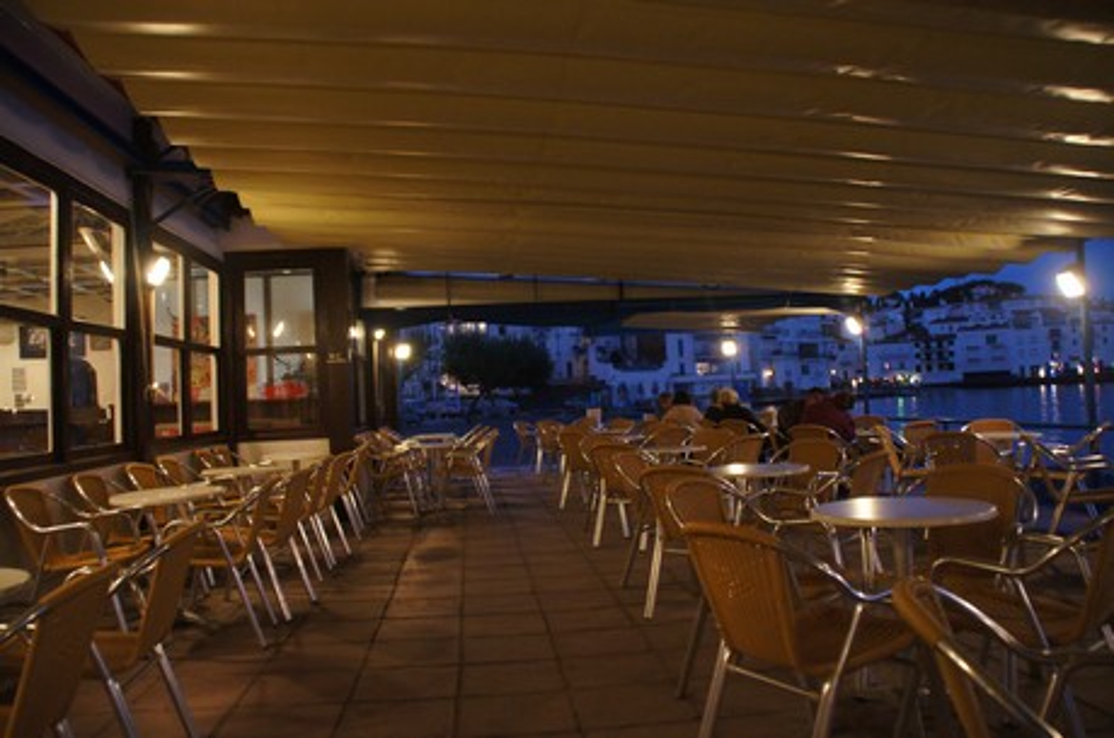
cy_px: 369
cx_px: 557
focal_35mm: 27
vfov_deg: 47.8
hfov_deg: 67.5
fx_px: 834
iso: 1600
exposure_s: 1/20
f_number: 3.5
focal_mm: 18
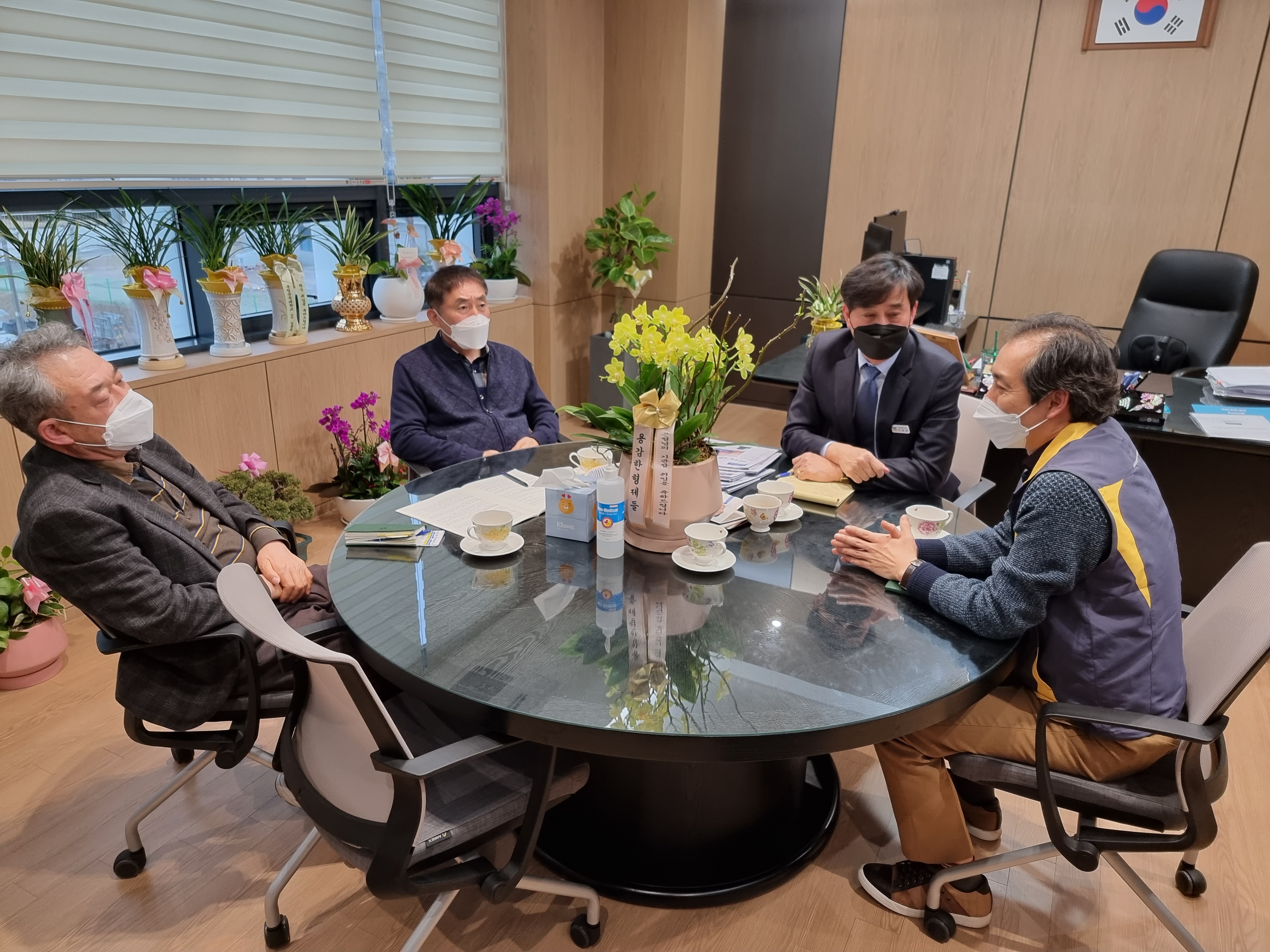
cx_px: 635
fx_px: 881
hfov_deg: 71.6
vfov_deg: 56.8
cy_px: 476
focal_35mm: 24
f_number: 1.8
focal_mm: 6.7
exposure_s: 1/60
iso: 160
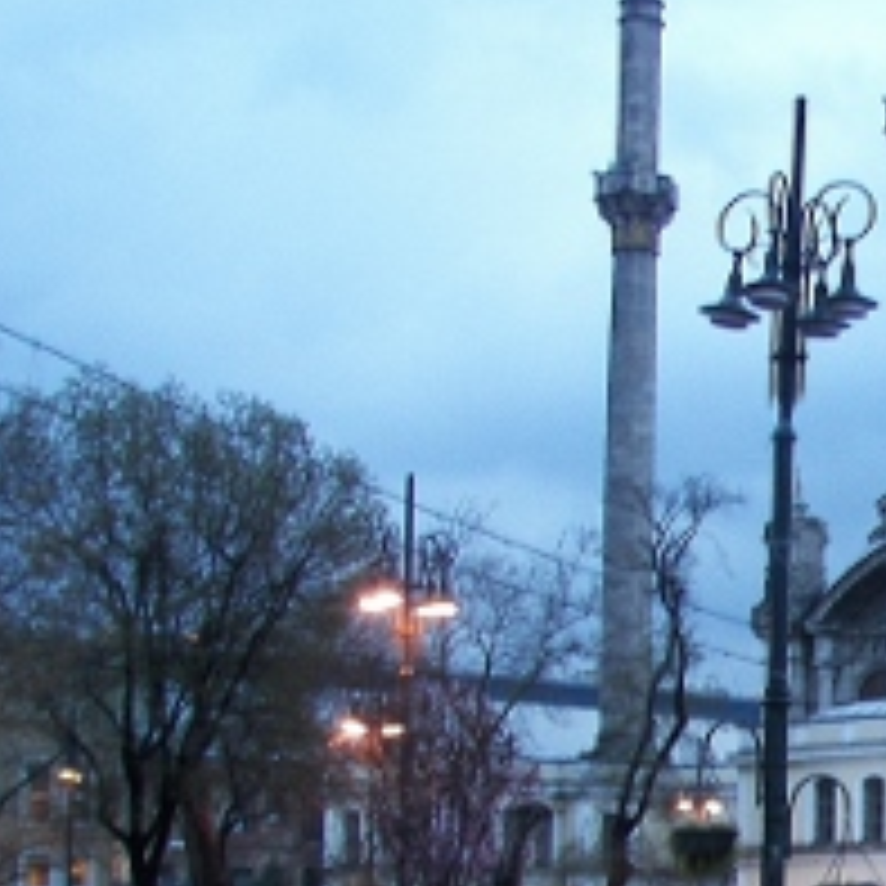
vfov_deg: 19.1
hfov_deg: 18.0
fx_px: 2577
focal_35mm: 89
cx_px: 1214
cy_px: 825
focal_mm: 6
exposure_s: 1/13
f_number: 2.8
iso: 100
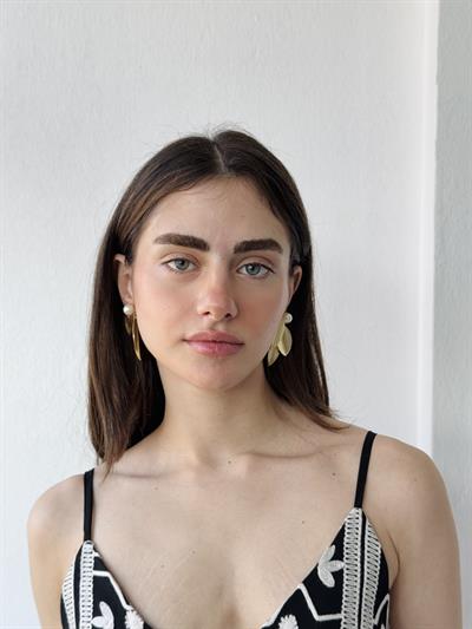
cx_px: 236
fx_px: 872
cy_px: 314
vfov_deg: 39.6
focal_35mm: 48
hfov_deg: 30.3
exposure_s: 1/185
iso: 64
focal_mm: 6.76
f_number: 1.78
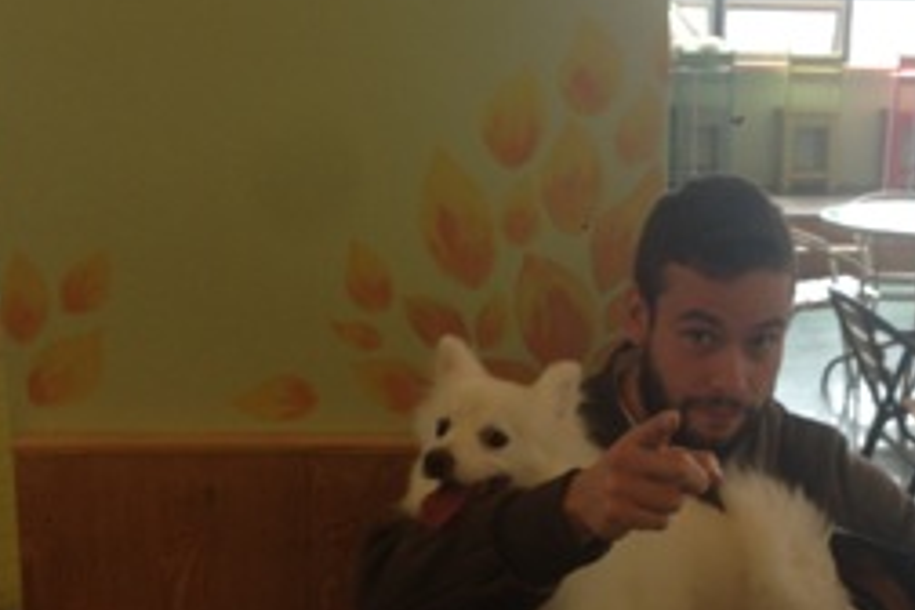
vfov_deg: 22.3
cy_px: 483
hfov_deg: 32.6
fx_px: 1525
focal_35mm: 60
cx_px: 712
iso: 64
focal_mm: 4.12
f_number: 2.4
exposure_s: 1/60
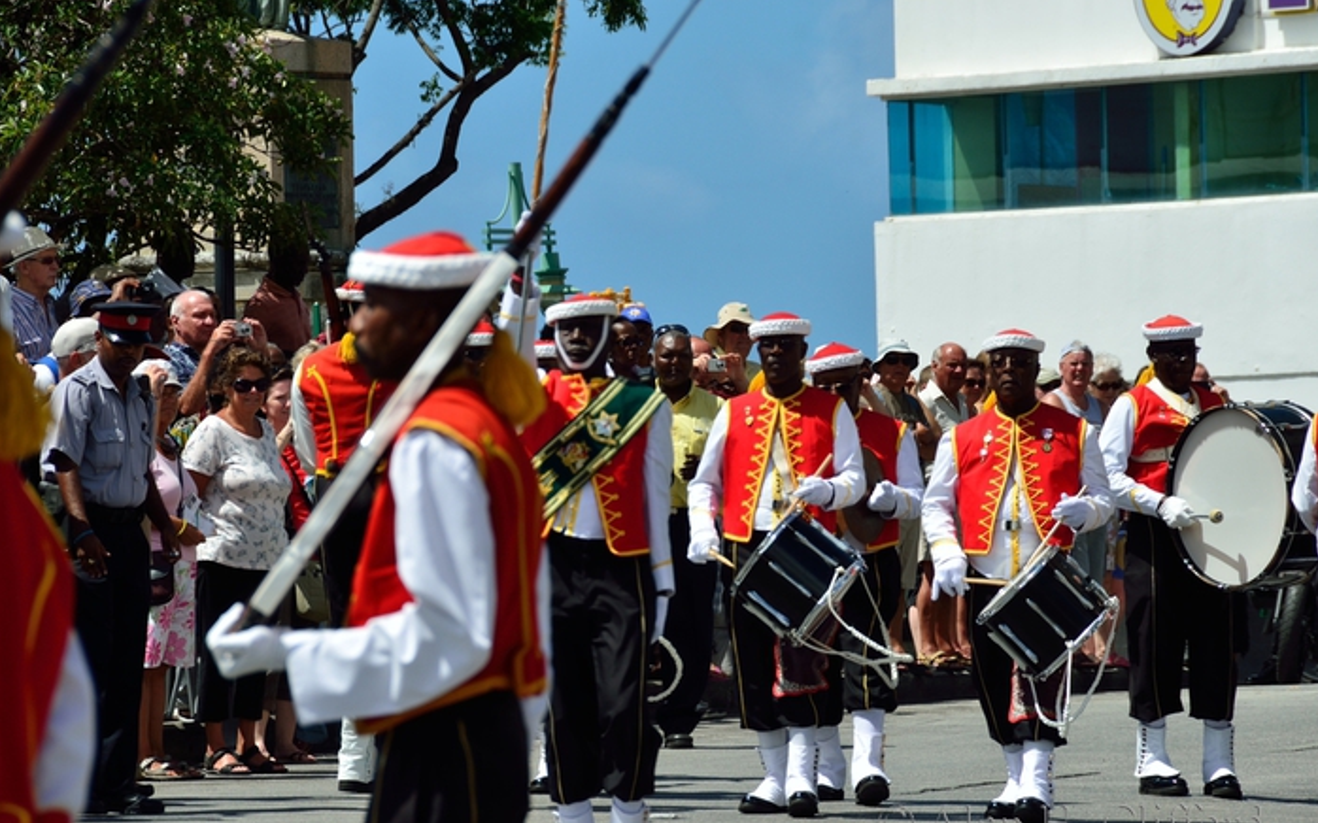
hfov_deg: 6.9
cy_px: 431
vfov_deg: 4.3
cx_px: 659
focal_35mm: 306
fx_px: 10990
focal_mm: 200
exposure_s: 1/320
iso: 100
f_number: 9
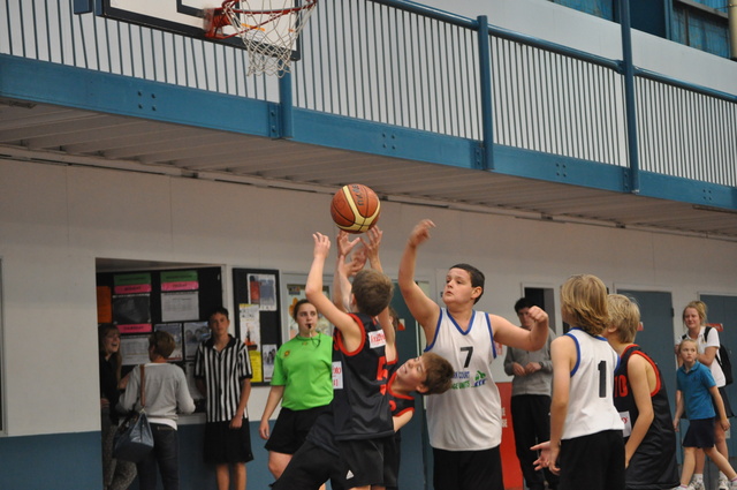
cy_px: 245
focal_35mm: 98
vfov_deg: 14.0
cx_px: 368
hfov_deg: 20.9
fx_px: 1993
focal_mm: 65
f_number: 4.2
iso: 1600
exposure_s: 1/100
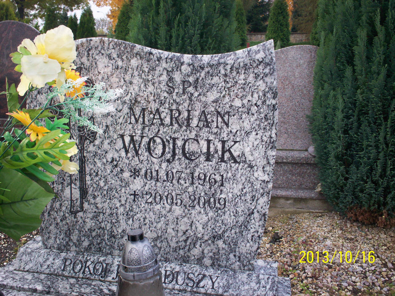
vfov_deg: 39.7
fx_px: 411
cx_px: 198
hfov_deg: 51.4
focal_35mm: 36
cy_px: 148
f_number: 4.5
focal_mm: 6
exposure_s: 1/71.7
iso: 100
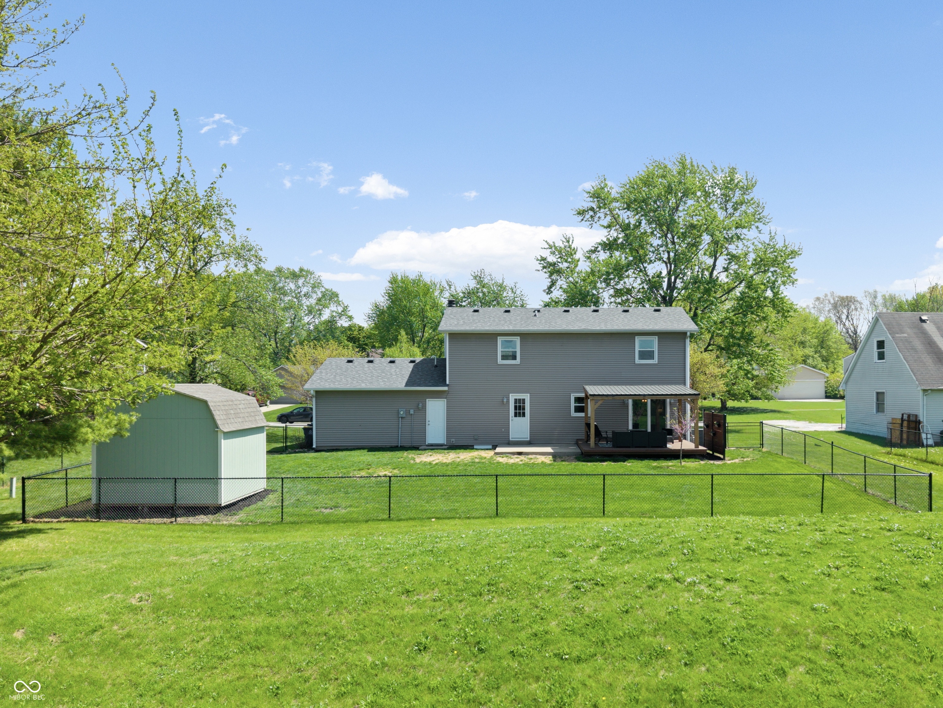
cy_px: 354
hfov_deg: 71.6
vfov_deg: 56.8
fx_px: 654
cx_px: 472
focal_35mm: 24
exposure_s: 1/250
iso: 200
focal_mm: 8.67
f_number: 1.8
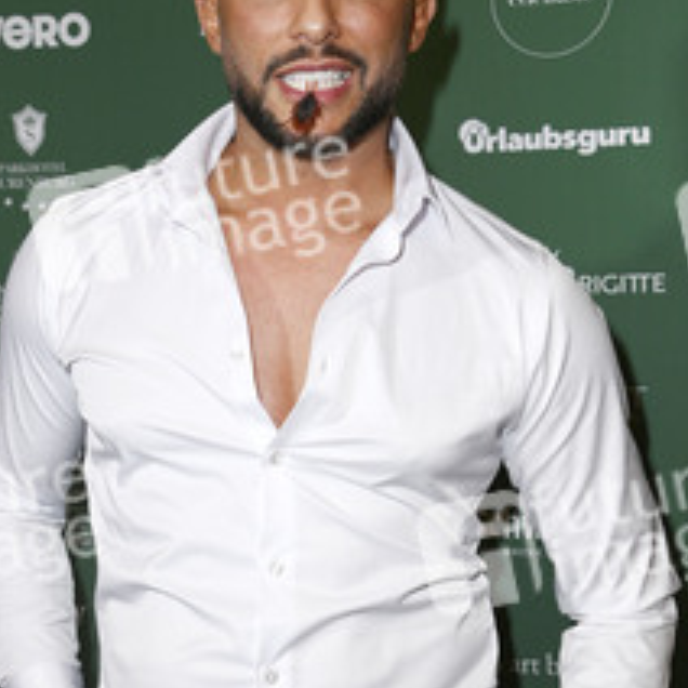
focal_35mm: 77
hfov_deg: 22.5
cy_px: 376
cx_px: 289
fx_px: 1731
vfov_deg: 22.5
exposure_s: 1/200
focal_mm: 48
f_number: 5.6
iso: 800
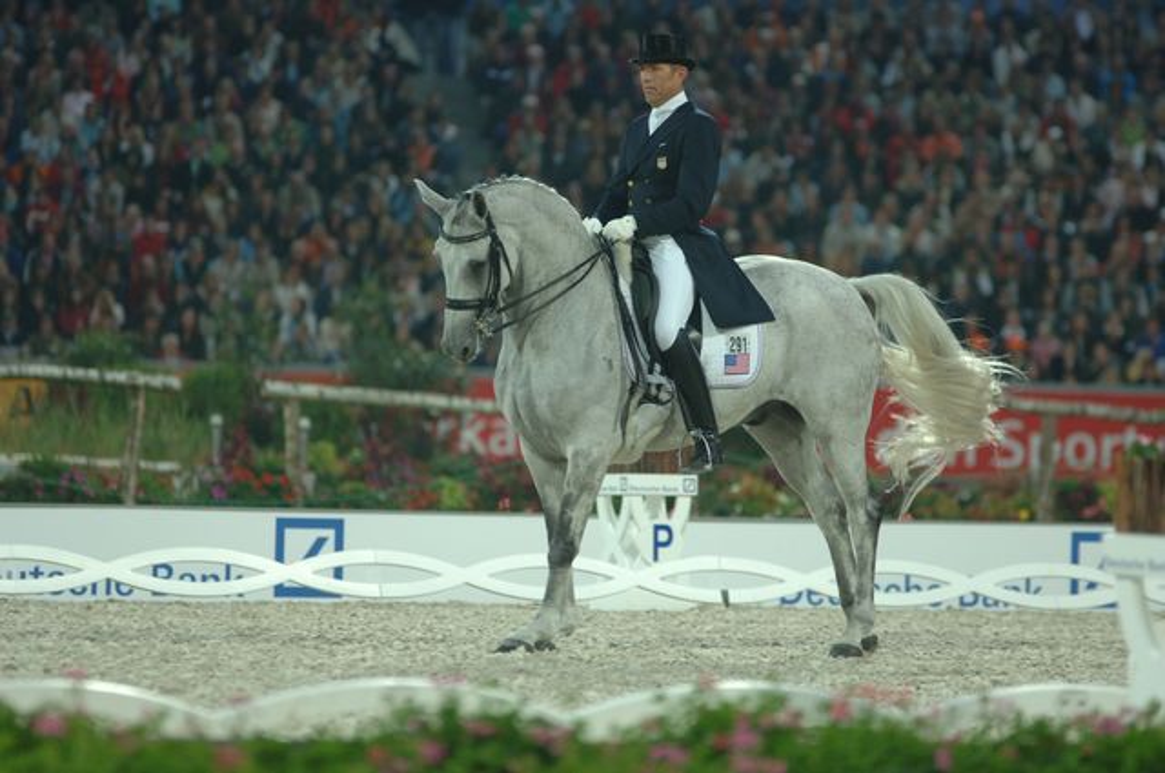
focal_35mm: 300
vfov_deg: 4.6
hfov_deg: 6.9
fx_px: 9696
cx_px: 582
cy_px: 386
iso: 400
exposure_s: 1/320
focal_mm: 200
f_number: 2.8
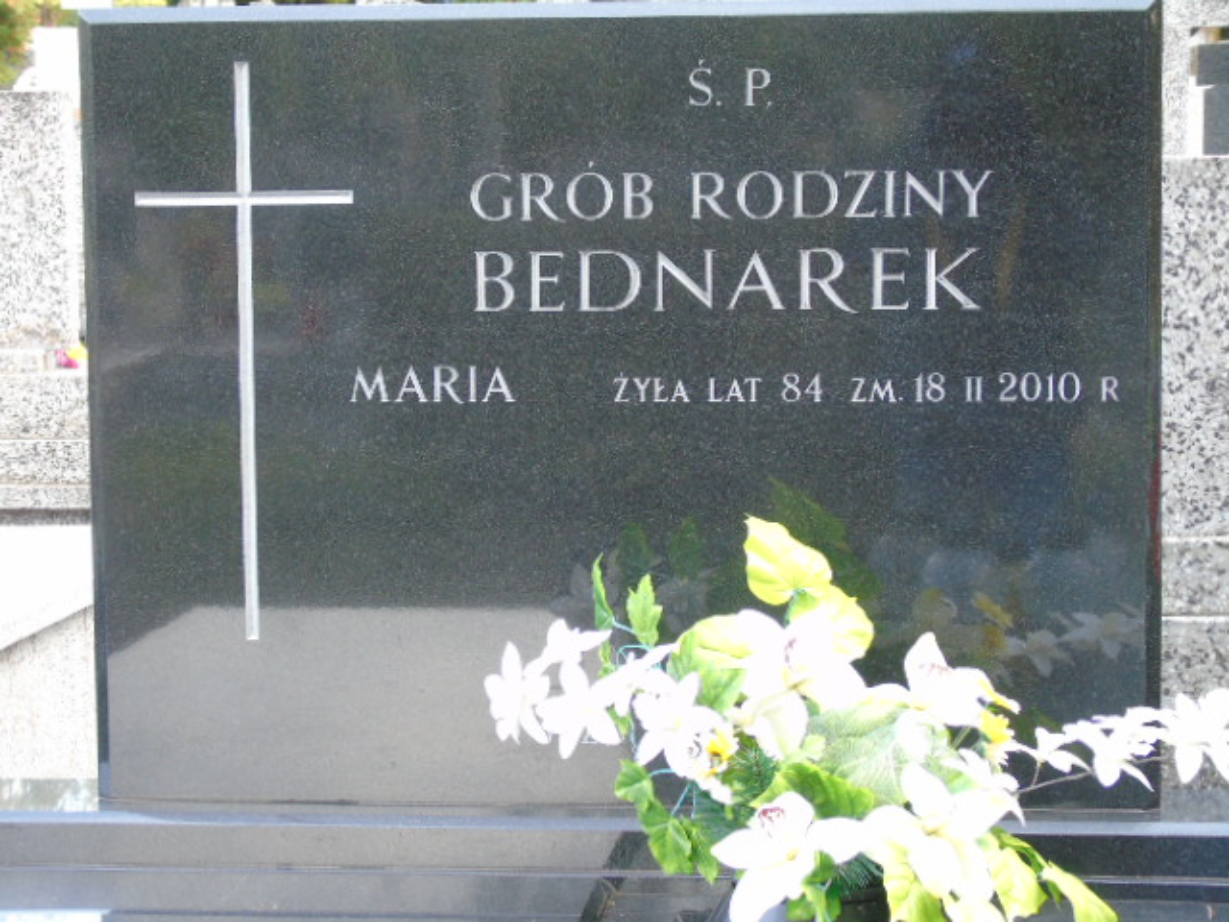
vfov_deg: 15.7
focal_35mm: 94
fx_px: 3337
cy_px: 461
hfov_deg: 20.9
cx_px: 614
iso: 250
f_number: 4.3
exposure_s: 1/50
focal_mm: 17
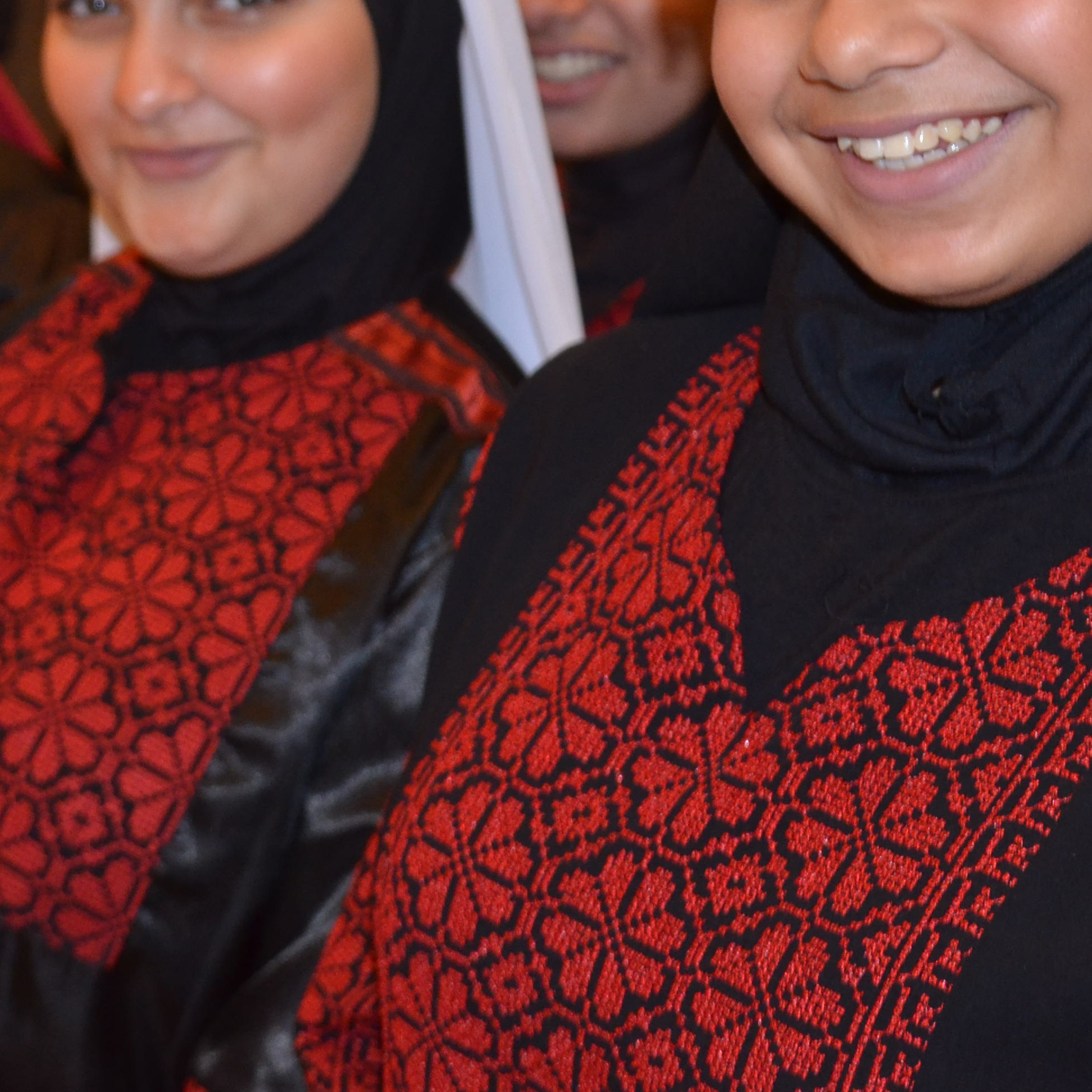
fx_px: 3108
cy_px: 203
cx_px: 70
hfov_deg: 19.5
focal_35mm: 87
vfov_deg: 19.7
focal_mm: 27
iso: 800
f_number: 4
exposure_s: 1/60
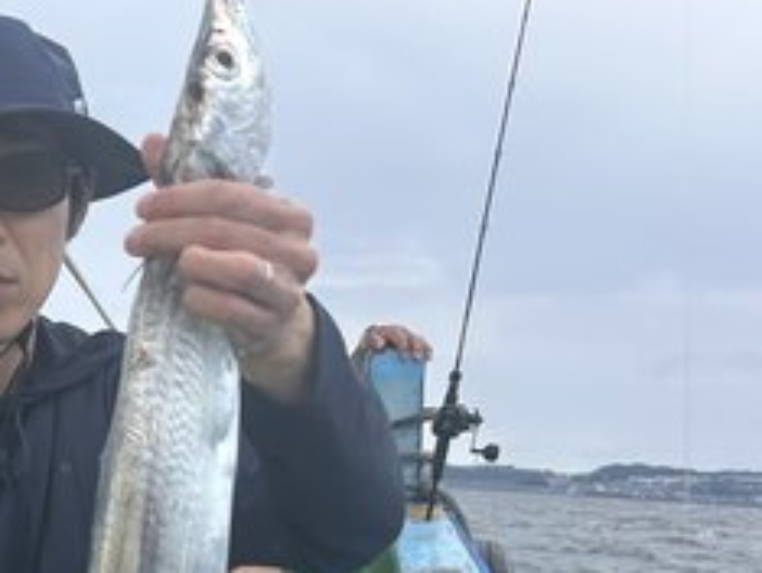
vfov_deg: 19.4
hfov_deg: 25.1
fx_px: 1565
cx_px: -111
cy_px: 706
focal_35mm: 71
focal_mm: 5.7
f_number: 1.5
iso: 50
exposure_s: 1/2841
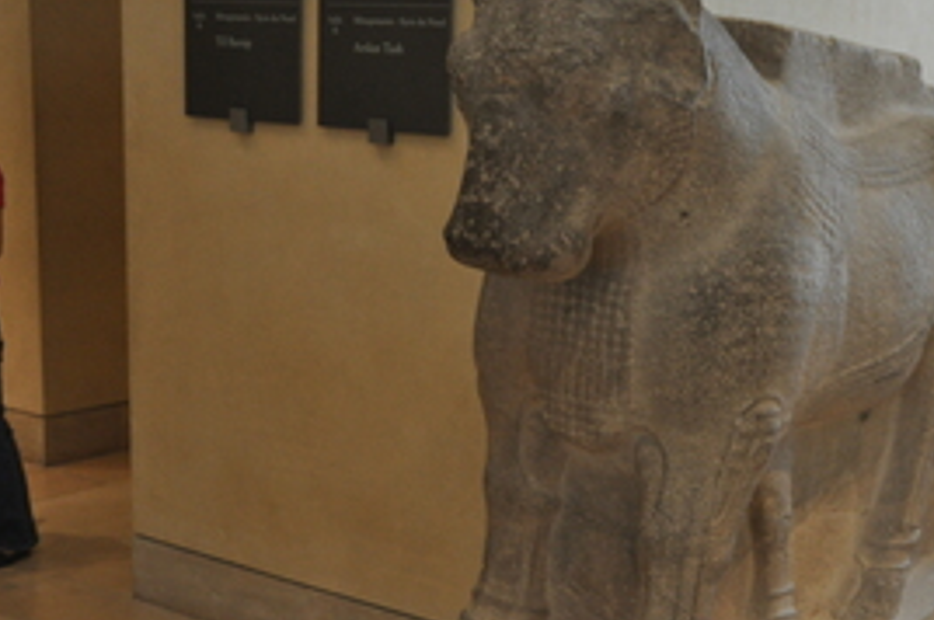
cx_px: 634
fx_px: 1529
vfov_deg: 22.9
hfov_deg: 33.6
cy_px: 390
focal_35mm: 59
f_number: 3.8
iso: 800
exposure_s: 1/60
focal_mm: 24
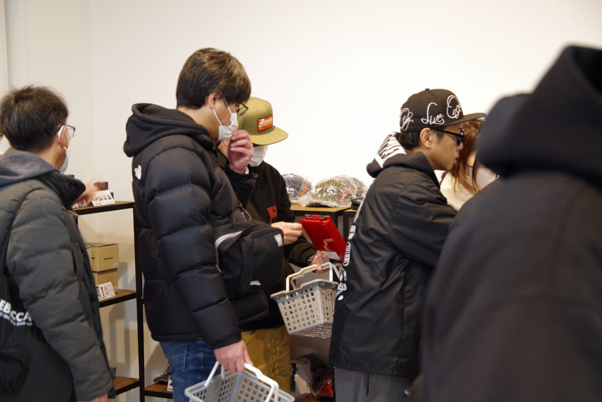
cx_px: 293
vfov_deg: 21.6
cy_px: 209
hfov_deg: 31.9
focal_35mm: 63
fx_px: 1054
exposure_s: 1/20
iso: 800
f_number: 5
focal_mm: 58
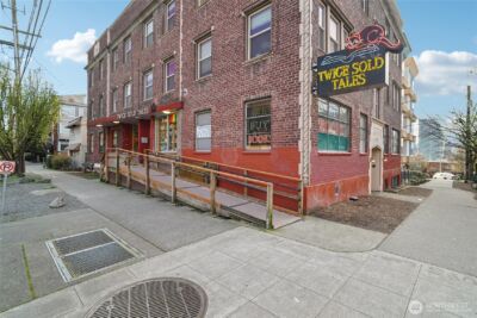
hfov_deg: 96.7
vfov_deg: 73.8
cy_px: 159
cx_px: 238
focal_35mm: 16
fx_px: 212
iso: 1600
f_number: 8
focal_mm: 16
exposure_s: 1/125
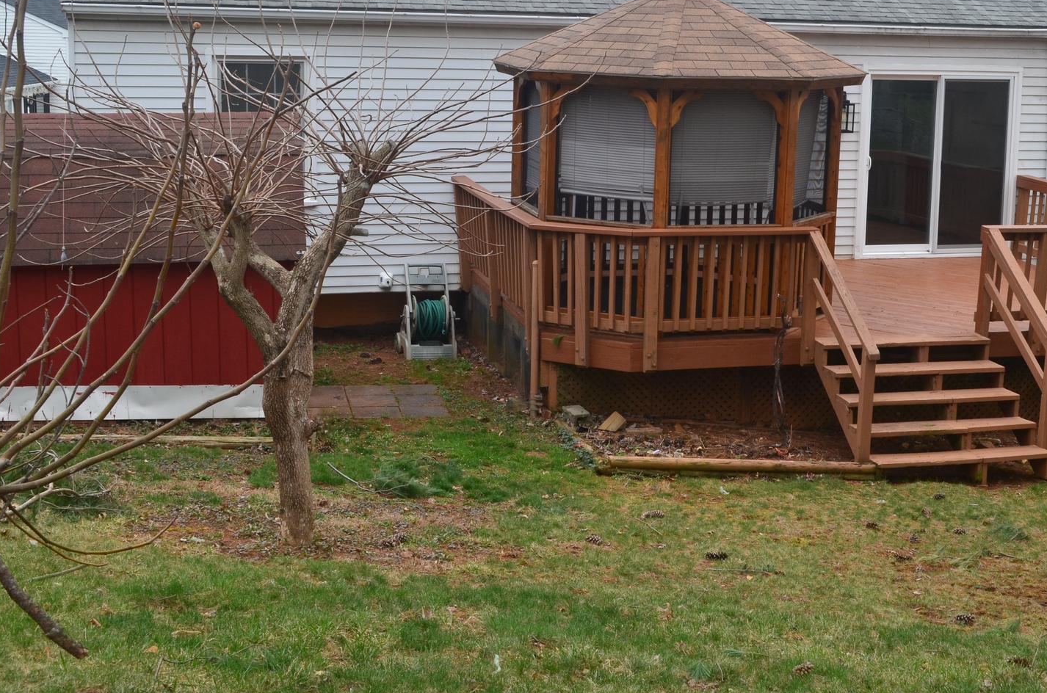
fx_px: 1625
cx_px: 675
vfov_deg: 24.0
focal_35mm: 56
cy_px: 264
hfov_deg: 35.5
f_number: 10
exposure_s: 1/60
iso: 250
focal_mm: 26
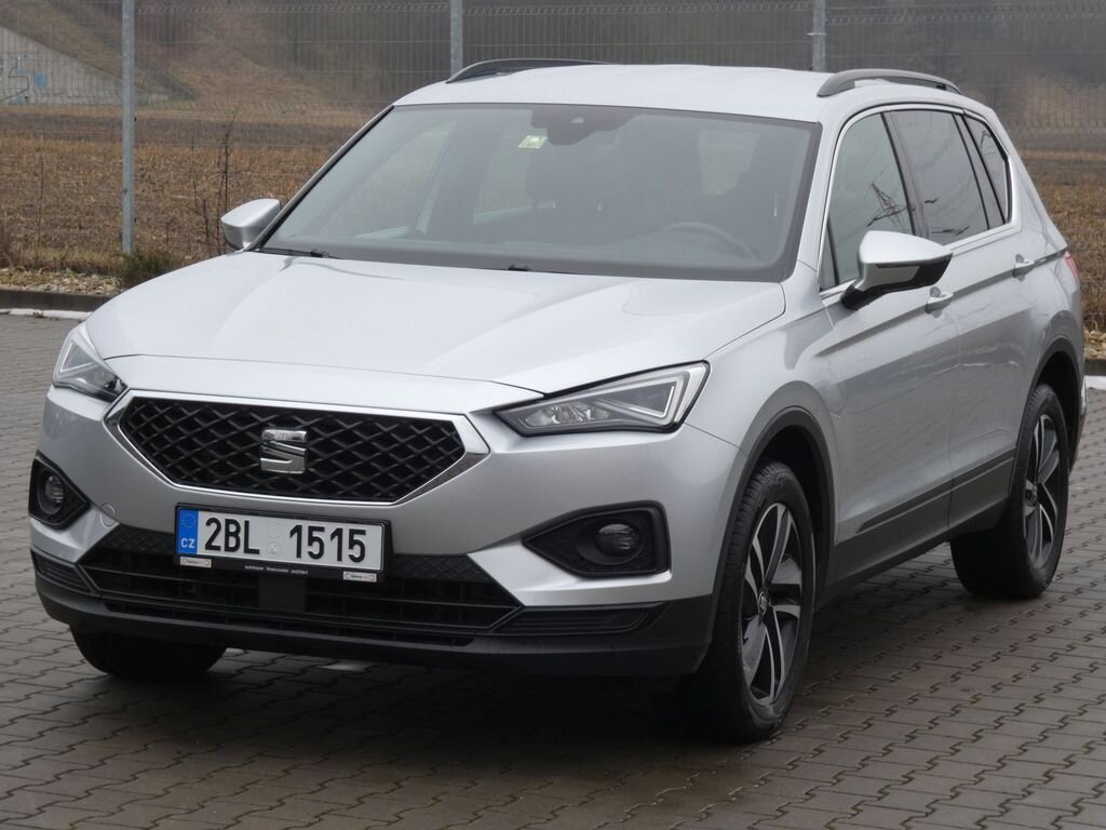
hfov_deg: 19.3
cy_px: 415
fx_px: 3259
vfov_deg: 14.5
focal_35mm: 102
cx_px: 553
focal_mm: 18.3
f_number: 5.6
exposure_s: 1/80
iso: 80
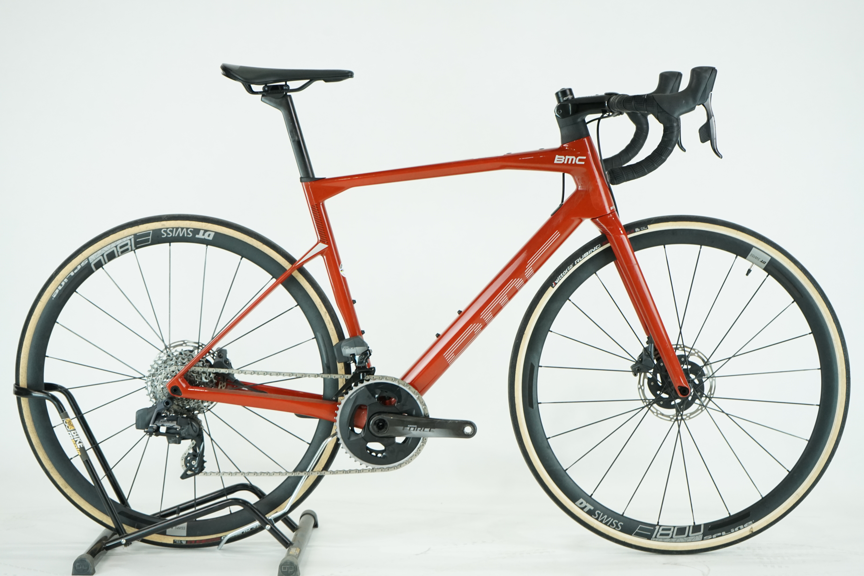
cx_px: 432
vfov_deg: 19.7
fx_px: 1656
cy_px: 288
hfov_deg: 29.2
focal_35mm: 69
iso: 1600
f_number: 5.6
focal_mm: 69
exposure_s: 1/200
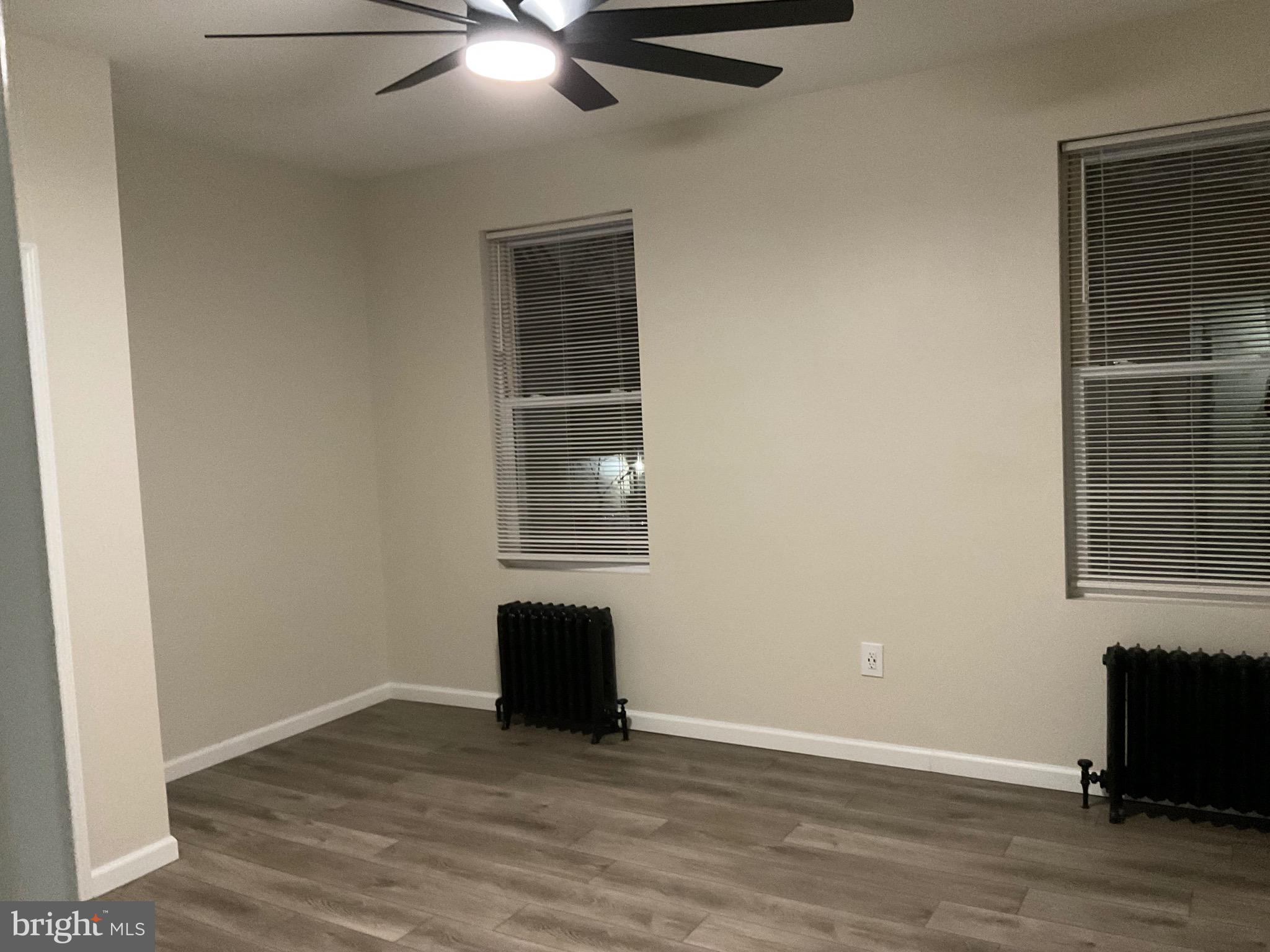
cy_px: 476
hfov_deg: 61.7
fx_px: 1064
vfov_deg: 48.2
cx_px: 635
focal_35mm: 29
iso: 500
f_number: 1.8
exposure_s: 1/30
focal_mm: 3
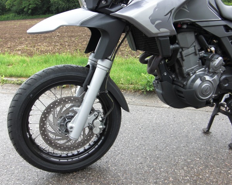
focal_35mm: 41
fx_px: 281
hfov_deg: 44.8
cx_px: 118
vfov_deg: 36.5
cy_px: 92
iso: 50
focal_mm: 6.9
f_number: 3
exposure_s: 1/100
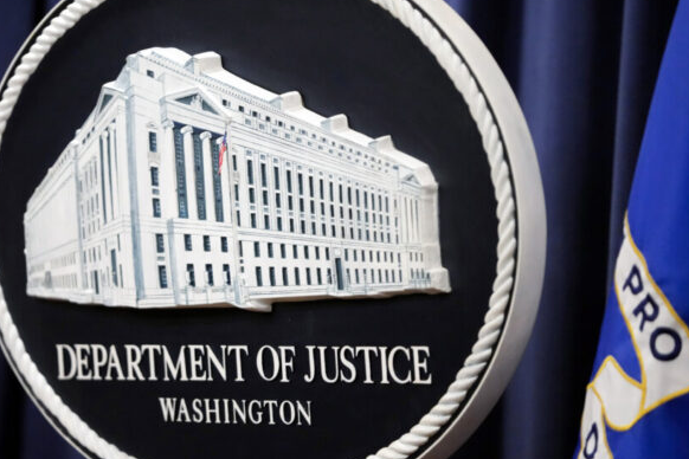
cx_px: 242
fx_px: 5052
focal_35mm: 264
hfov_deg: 7.8
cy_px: 228
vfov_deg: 5.2
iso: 8000
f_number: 2.8
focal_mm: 200
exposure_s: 1/320
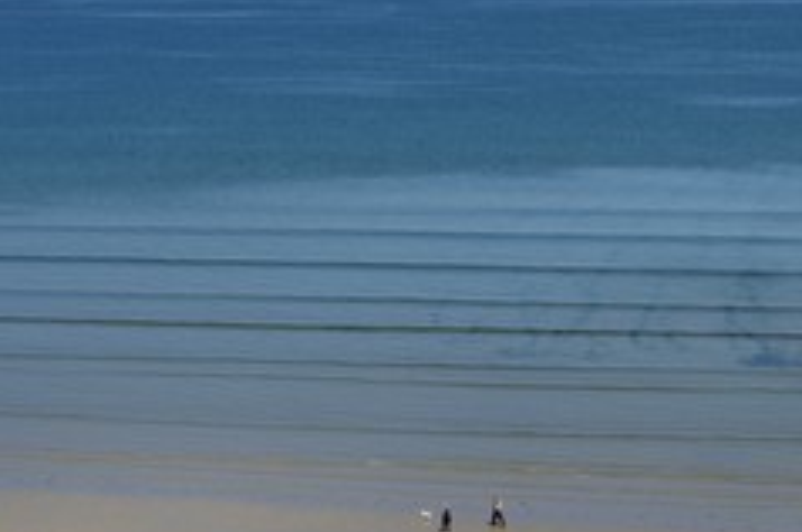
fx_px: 3226
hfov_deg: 14.1
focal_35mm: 145
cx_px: 704
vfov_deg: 9.4
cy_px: 165
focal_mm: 82
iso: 400
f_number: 22
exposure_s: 1/250
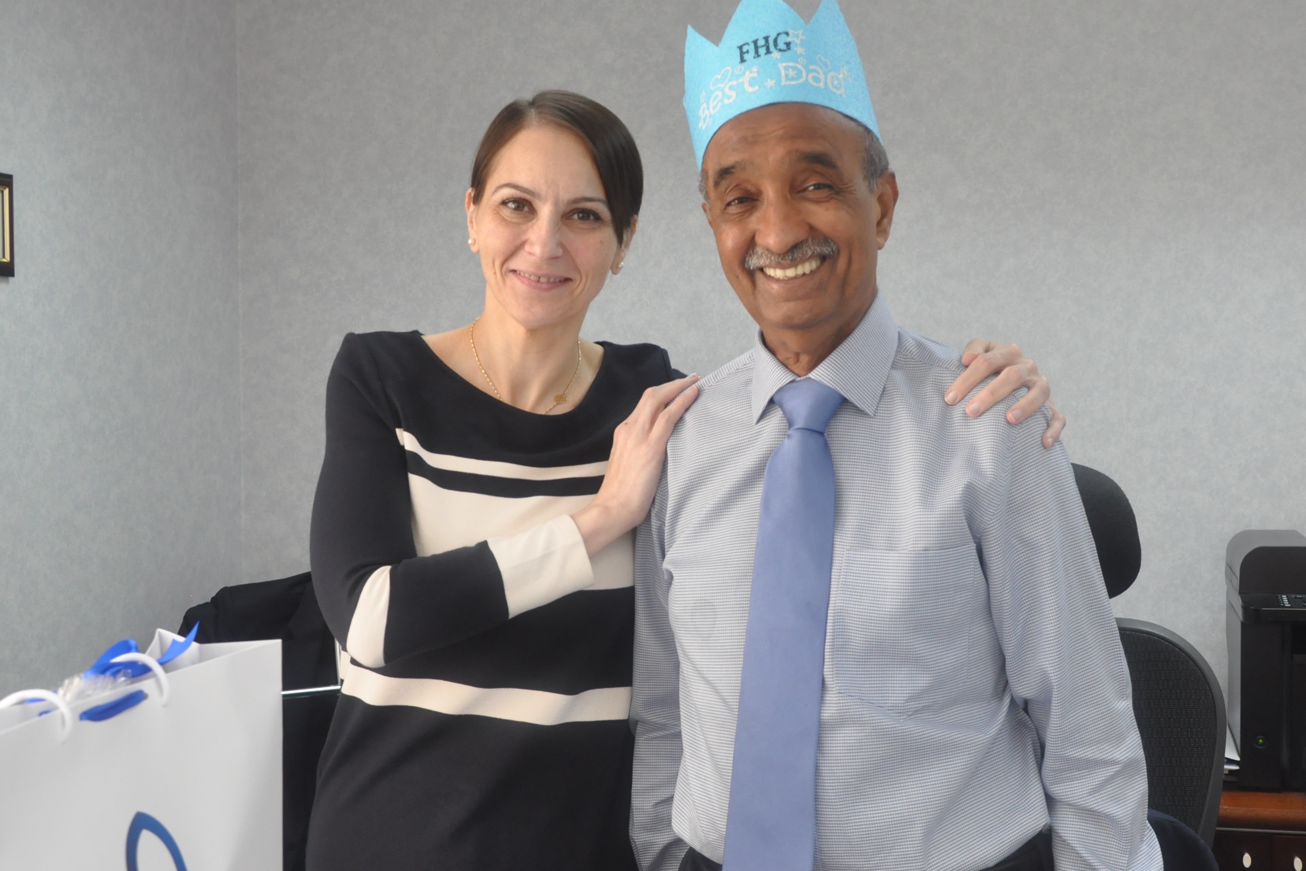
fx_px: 1632
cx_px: 722
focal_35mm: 45
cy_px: 420
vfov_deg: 29.9
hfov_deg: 43.5
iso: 800
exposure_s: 1/40
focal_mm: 22
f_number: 6.3
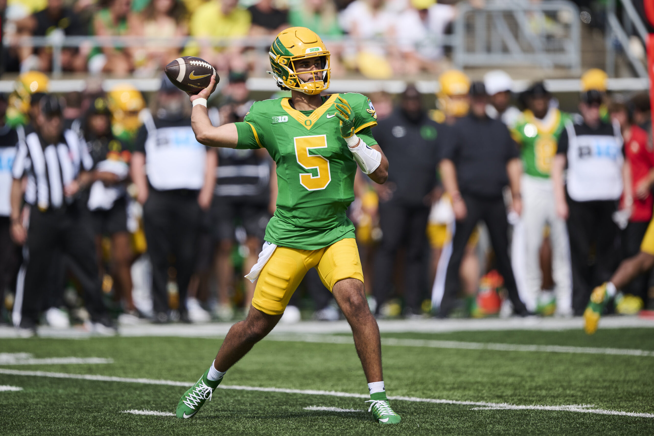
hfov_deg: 5.2
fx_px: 7267
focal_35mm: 400
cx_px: 327
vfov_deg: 3.4
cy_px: 218
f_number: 2.8
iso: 125
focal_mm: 400
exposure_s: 1/1919
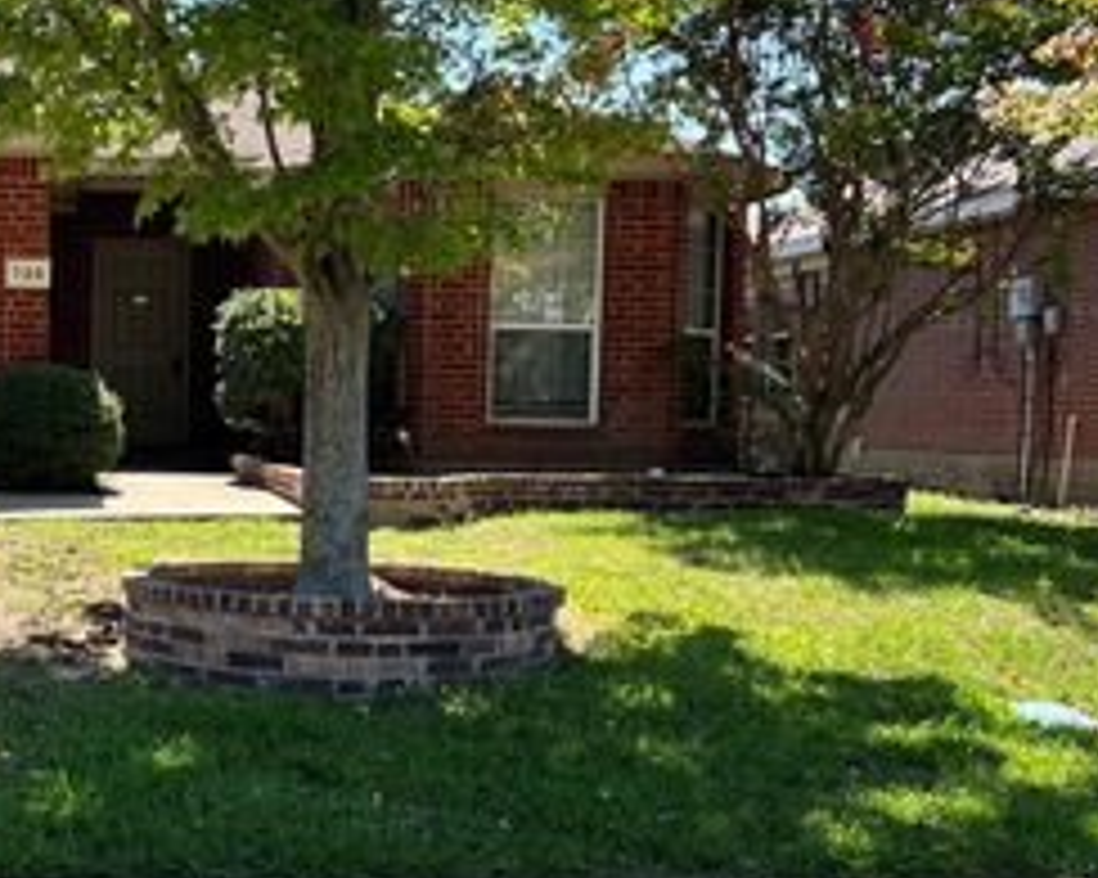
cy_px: 448
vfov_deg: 29.1
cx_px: -18
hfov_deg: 32.8
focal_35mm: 52
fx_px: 1689
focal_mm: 5.7
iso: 50
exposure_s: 1/2008
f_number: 1.5
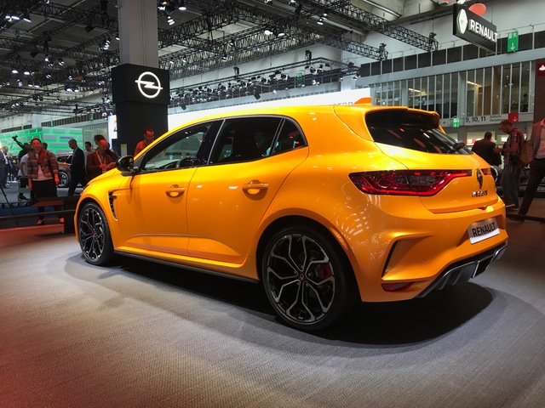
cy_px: 204
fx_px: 441
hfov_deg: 63.4
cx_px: 272
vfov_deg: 49.7
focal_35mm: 28
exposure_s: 1/60
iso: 25
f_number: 1.8
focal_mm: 3.99
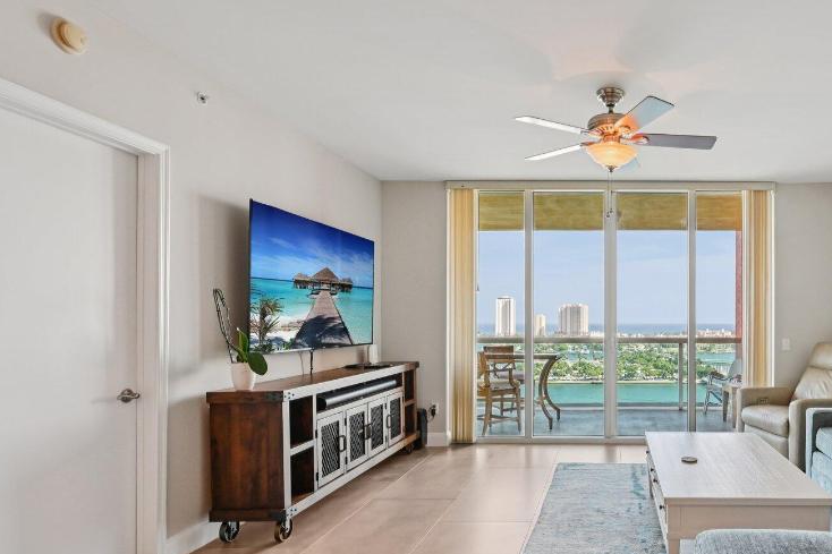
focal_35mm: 22
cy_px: 326
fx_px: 508
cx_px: 608
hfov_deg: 73.9
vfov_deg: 56.9
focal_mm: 14
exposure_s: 1/250
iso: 800
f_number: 8
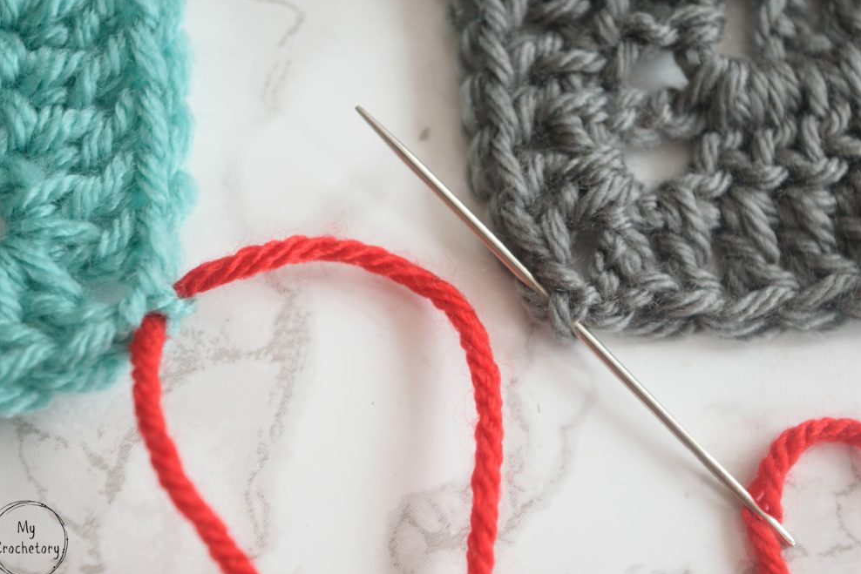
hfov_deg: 23.8
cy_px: 295
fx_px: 2045
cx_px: 417
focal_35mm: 86
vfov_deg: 16.0
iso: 400
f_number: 5.6
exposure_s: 1/60
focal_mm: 55
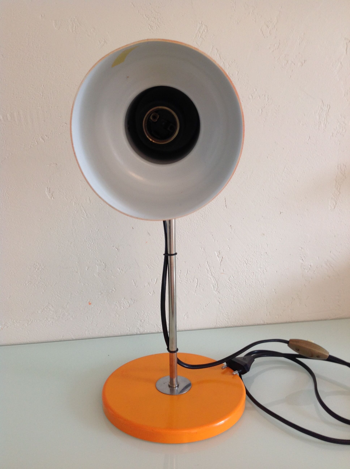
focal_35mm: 35
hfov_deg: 40.6
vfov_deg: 52.7
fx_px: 473
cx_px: 175
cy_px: 234
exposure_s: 1/15
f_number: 2.4
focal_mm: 4.28
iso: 64
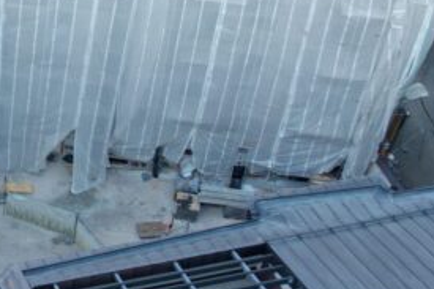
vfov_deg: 16.5
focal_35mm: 82
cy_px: 62
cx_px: -62
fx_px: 988
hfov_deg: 23.1
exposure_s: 1/180
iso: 100
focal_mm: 8.38
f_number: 2.8
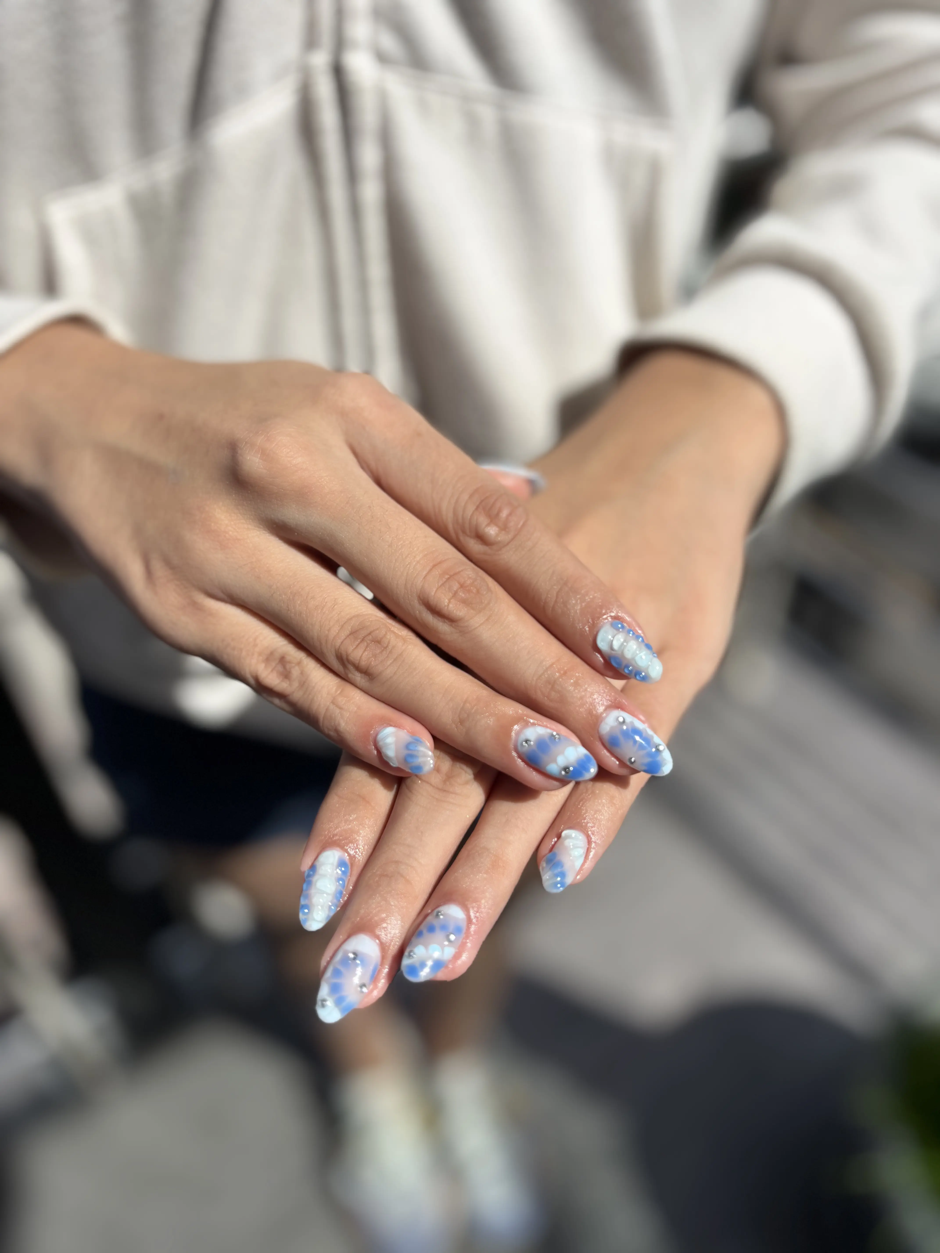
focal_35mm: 26
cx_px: 470
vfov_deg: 67.3
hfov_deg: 53.1
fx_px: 941
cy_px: 626
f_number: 1.6
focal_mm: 5.96
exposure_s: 1/4630
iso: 50
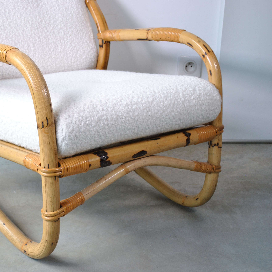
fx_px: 613
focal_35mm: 69
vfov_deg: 25.0
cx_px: 74
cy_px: 135
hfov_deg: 24.8
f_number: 5
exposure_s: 1/40
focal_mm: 36
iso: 200
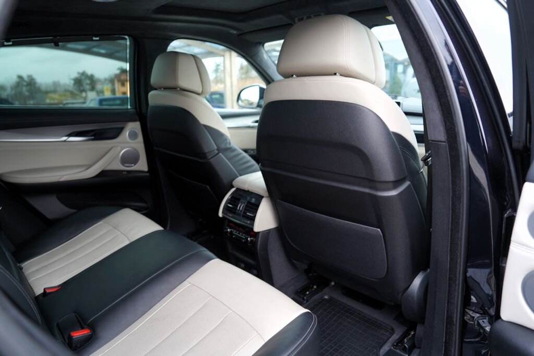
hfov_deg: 73.7
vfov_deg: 53.1
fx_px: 356
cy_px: 178
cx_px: 267
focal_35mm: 24
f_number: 3.5
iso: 100
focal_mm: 24
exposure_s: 1/50
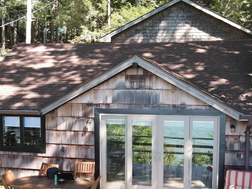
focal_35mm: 50
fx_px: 364
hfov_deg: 38.2
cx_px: 124
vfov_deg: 29.0
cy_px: 114
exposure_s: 1/60
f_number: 2.8
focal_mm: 4.5
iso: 100
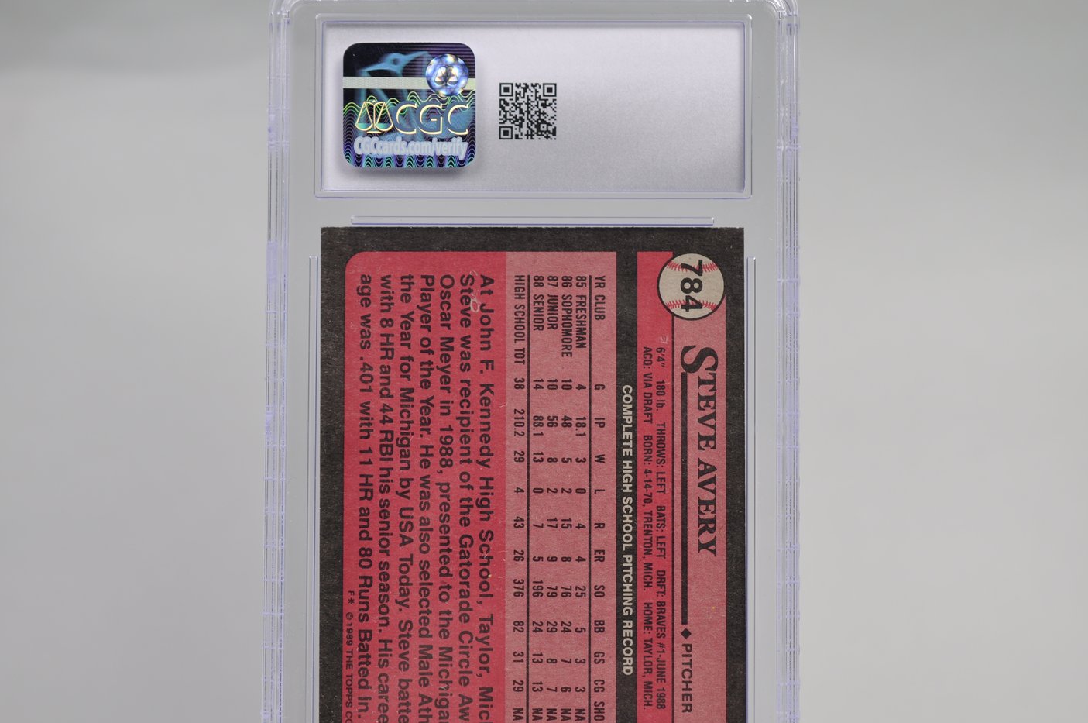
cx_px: 574
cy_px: 413
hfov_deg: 27.7
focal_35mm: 73
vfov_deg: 18.6
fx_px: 2203
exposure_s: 1/60
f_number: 4
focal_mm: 40
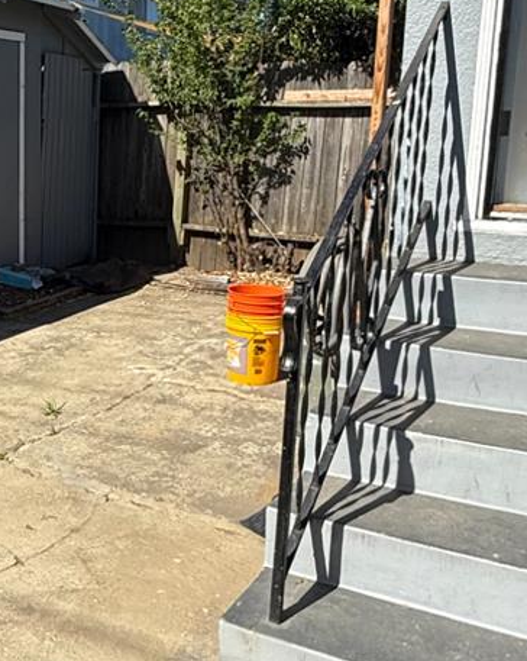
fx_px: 879
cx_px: 44
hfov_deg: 31.7
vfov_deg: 41.2
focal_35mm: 45
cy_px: 302
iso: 50
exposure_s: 1/1795
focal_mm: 2.22
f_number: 2.2
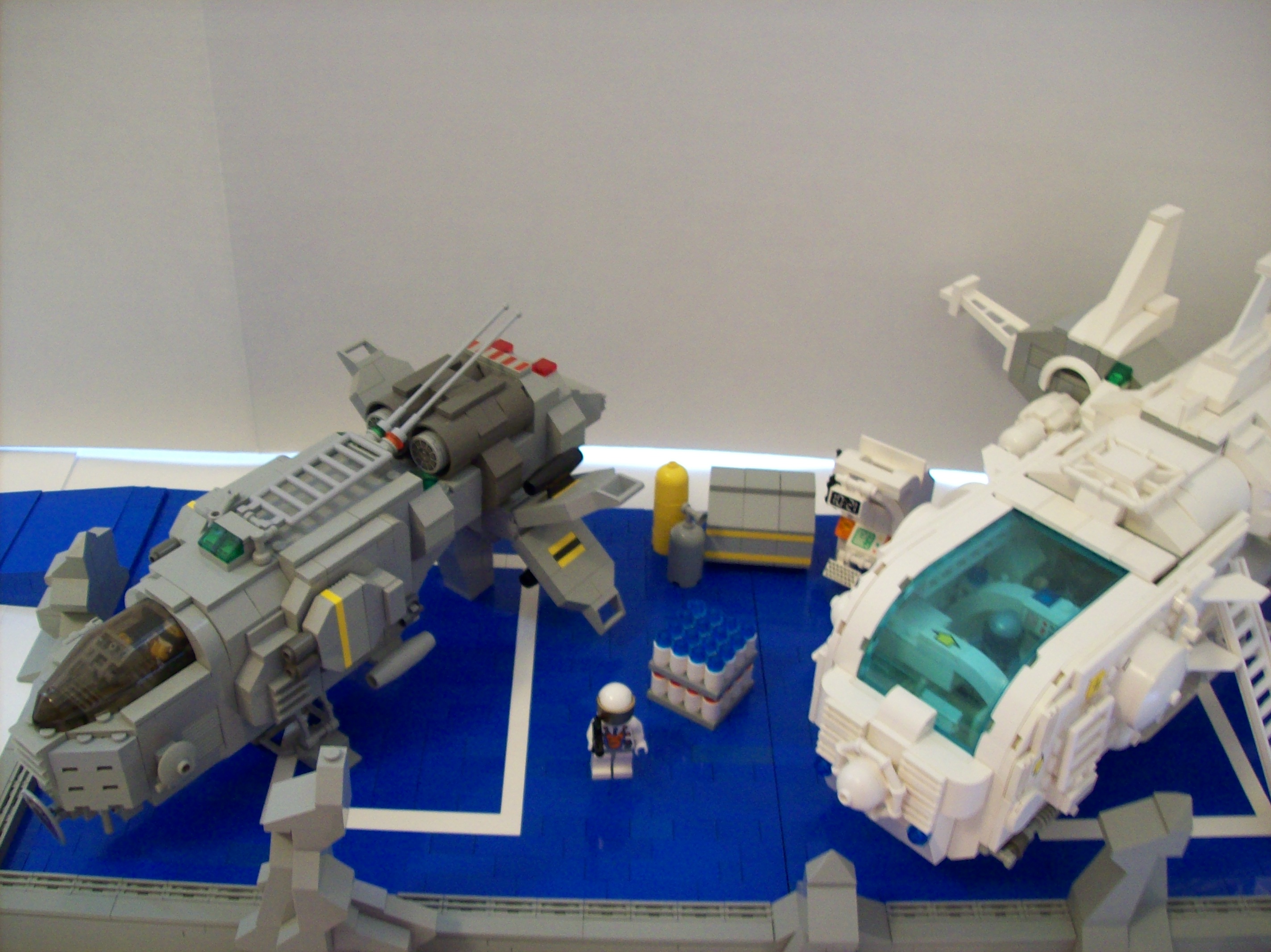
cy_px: 476
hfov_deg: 51.4
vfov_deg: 39.6
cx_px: 636
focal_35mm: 36
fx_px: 1321
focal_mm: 6
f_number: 2.7
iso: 160
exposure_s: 1/9.14
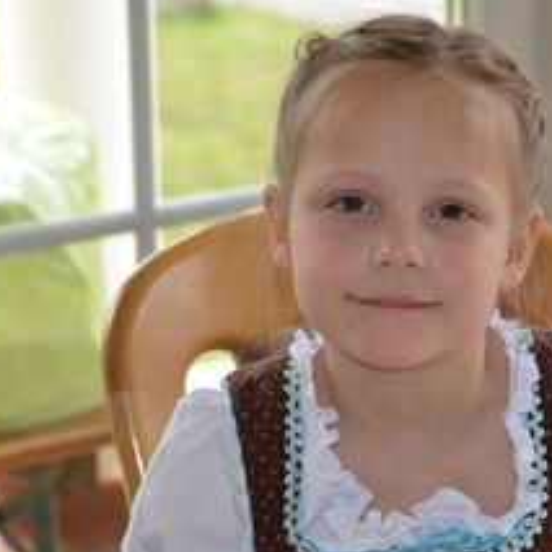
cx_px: 360
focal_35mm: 167
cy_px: 299
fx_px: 3013
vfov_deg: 10.5
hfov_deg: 10.5
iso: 250
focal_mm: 70
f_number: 5
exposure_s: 1/125
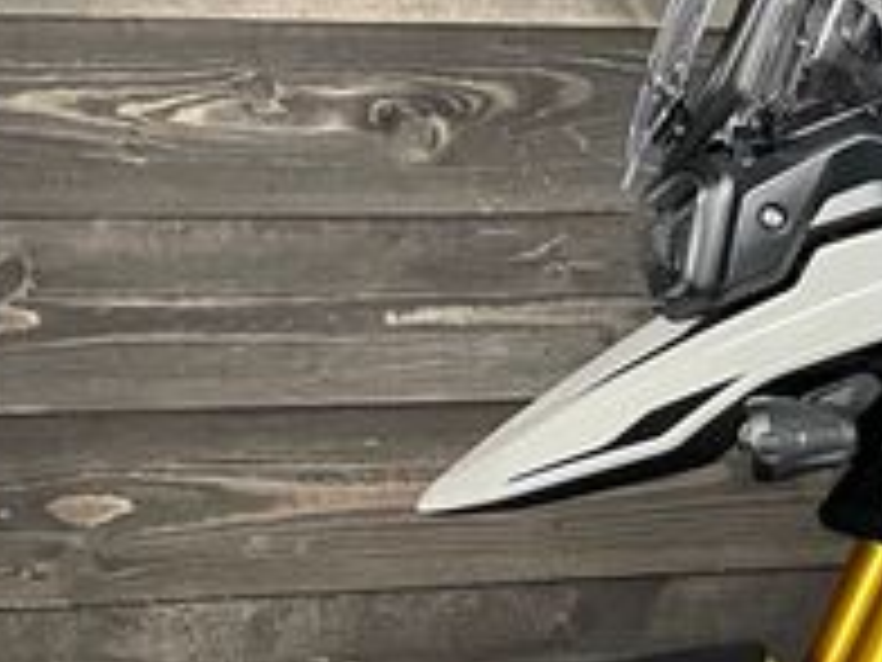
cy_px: 522
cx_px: 1372
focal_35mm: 85
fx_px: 2166
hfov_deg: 19.6
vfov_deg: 17.2
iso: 500
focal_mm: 4.2
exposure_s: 1/33
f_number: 1.6
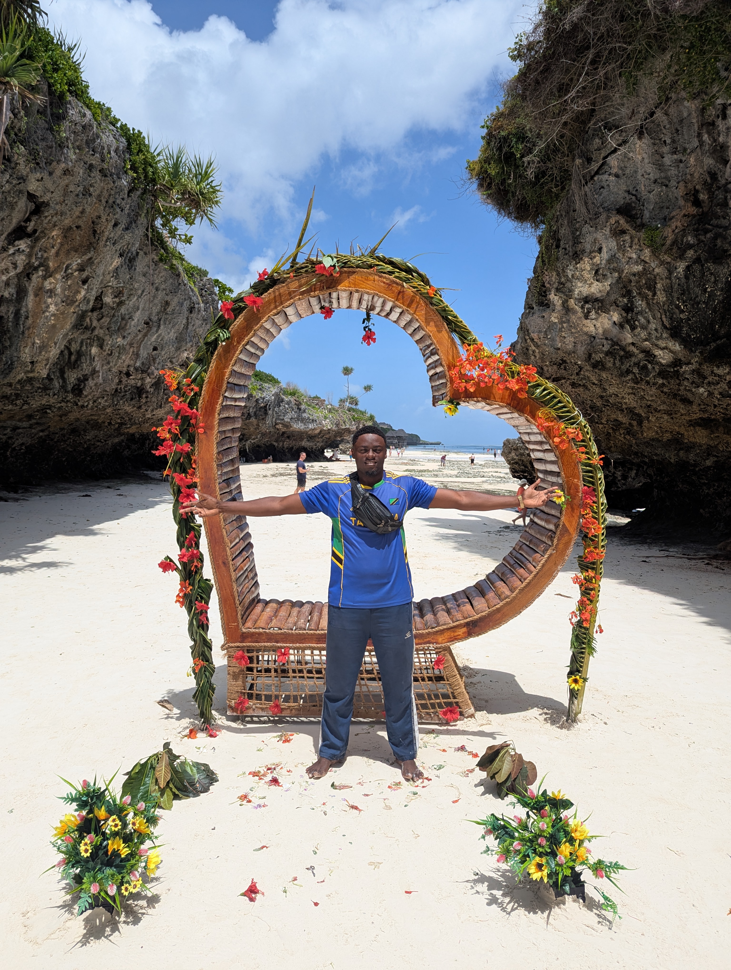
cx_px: 366
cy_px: 485
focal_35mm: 24
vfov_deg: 71.5
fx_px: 674
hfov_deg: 56.9
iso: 75
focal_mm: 6.81
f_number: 1.85
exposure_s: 1/4717
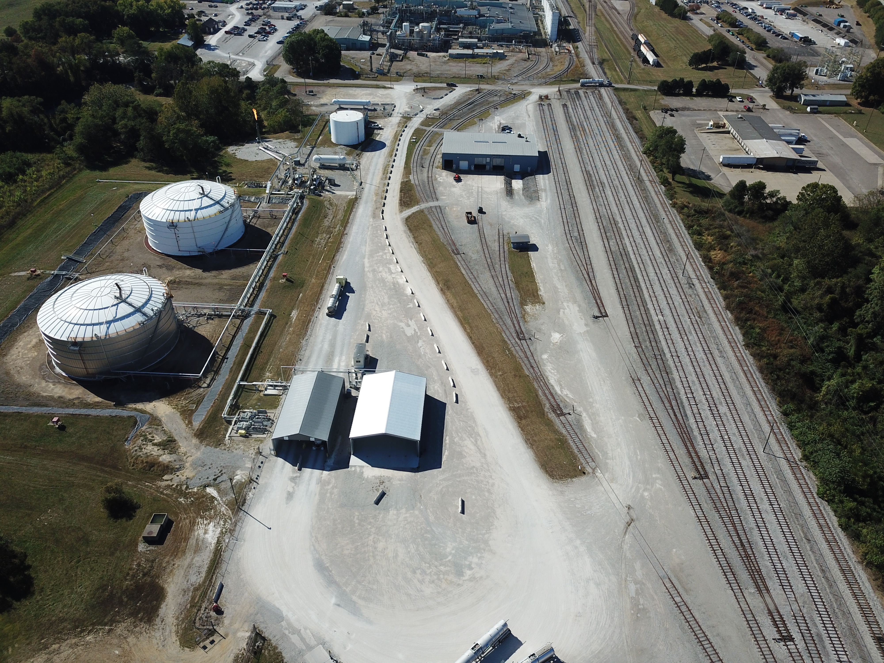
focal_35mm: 26
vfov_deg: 53.1
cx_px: 442
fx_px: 664
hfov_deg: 67.3
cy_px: 332
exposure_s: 1/1812
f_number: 2.2
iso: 100
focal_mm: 4.73
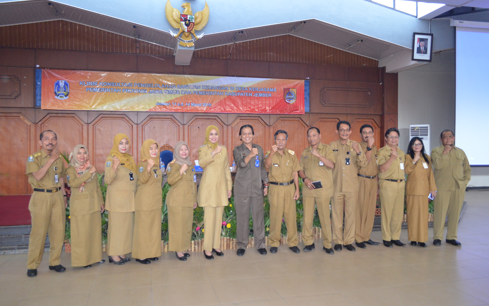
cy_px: 149
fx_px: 373
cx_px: 245
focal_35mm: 28
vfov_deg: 44.5
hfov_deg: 66.5
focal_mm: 18
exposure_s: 1/60
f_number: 3.5
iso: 2000
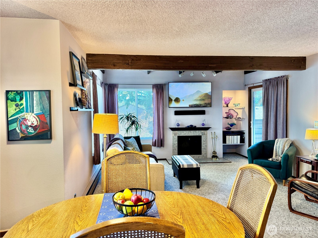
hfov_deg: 71.6
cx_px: 159
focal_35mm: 24
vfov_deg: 56.8
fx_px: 220
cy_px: 119
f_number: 1.78
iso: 200
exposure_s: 1/60
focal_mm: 6.76
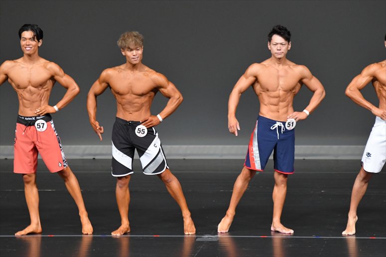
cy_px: 128
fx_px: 3376
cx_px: 193
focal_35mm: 315
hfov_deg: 6.5
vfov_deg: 4.4
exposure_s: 1/400
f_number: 5.6
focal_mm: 210
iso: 4000
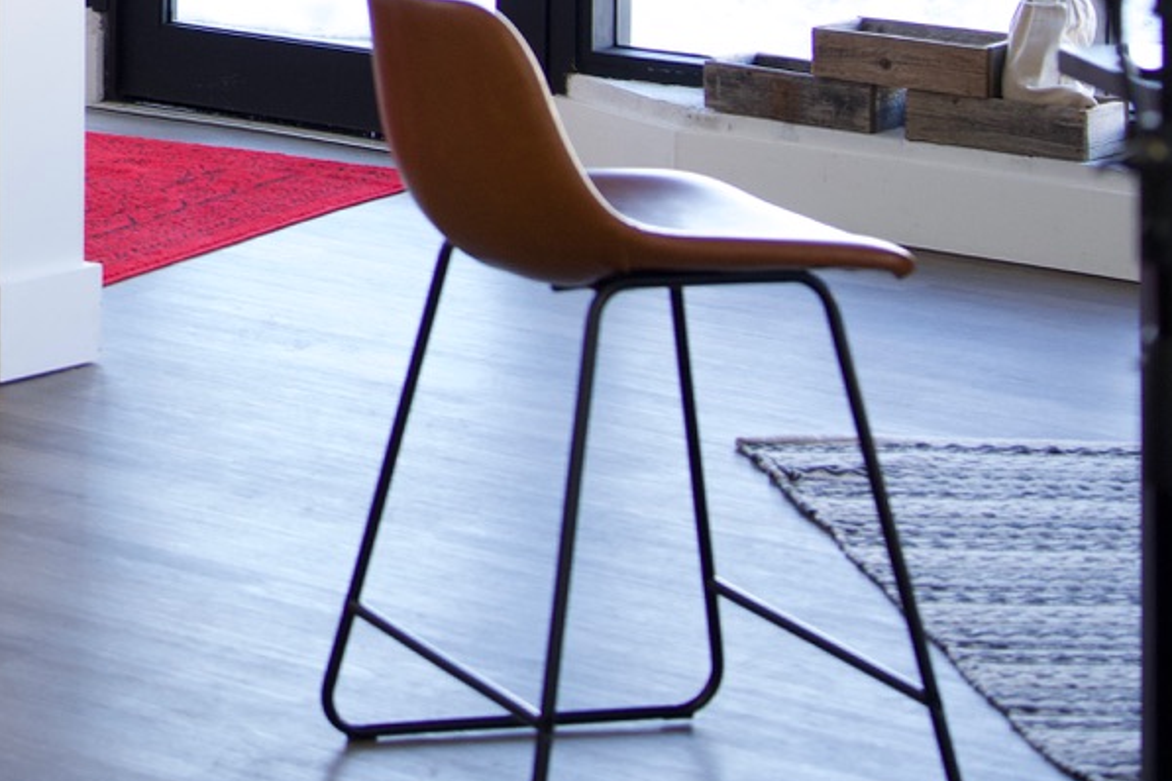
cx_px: -489
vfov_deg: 9.4
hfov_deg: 14.0
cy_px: -602
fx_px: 4525
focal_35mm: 139
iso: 500
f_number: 2.8
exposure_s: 1/250
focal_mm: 36
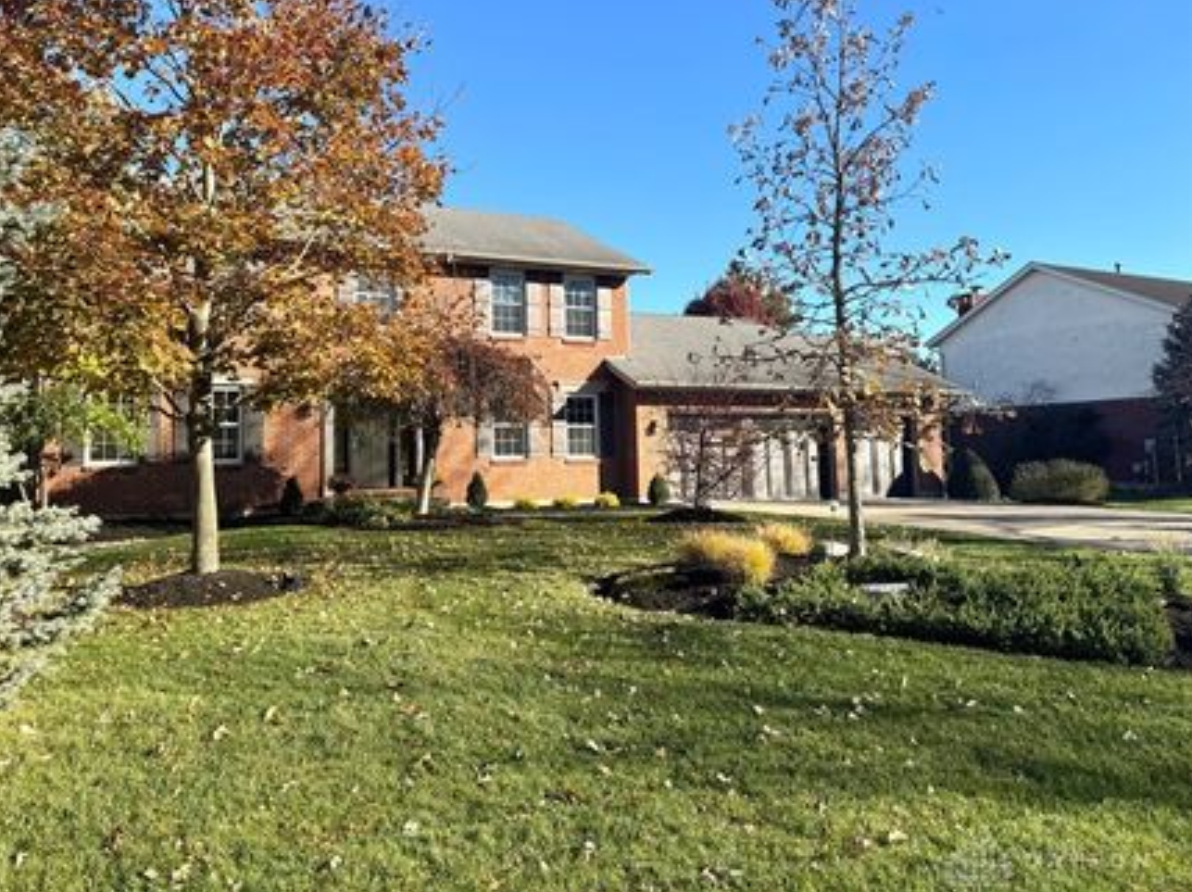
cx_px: 506
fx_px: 963
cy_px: 379
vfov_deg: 49.5
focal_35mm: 28
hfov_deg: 63.2
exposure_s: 1/2105
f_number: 1.78
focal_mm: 6.76
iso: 80
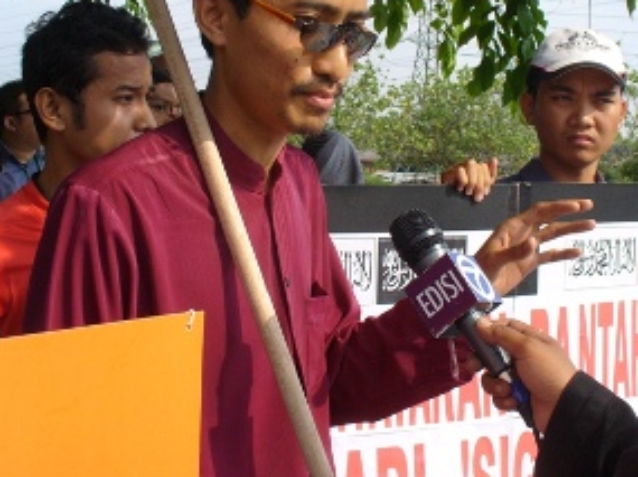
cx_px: 363
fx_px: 957
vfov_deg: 27.8
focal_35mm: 52
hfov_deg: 36.8
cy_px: 163
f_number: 5.6
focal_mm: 6.1
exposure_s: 1/250
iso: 80
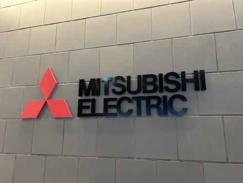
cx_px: 122
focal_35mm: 26
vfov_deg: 53.1
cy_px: 92
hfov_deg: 67.3
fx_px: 183
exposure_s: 1/40
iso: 500
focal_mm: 5.7
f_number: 1.5
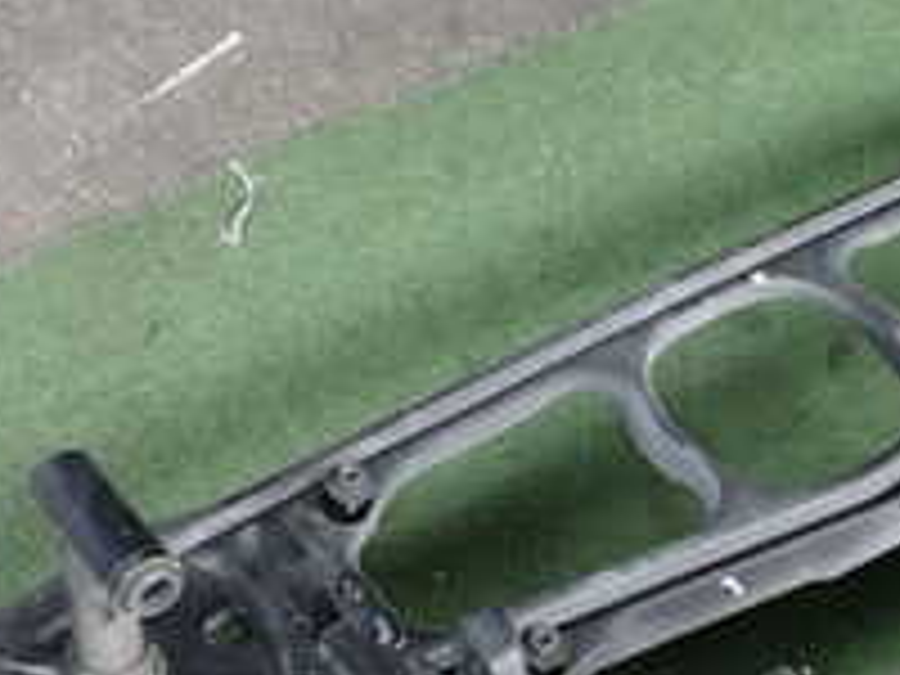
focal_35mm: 90
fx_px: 2340
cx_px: 774
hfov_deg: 21.4
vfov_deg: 15.8
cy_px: 792
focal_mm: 5.4
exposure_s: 1/125
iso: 200
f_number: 2.3
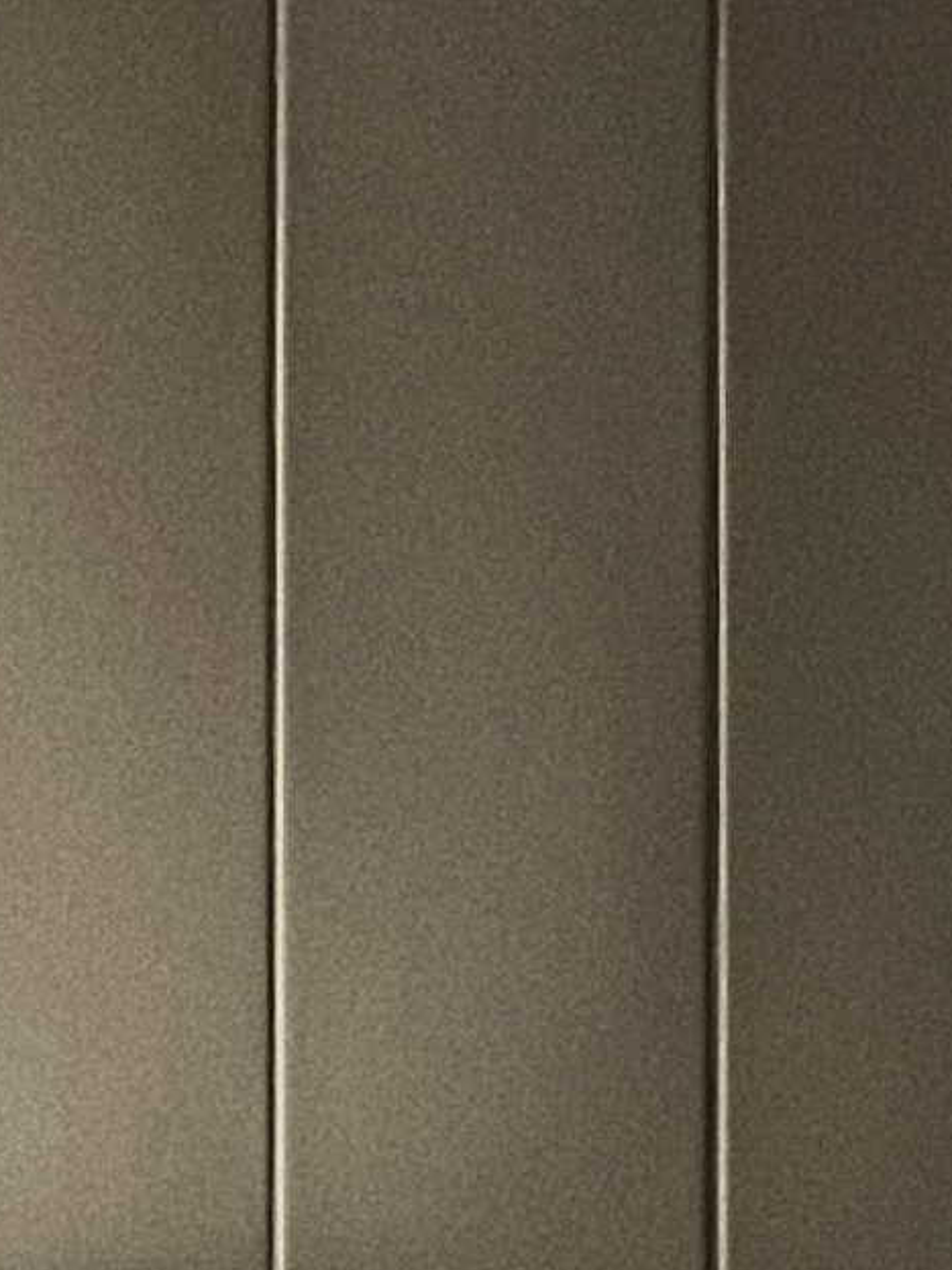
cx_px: 675
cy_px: 2567
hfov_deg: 9.5
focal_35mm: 156
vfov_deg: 11.4
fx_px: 5722
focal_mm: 5.1
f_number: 1.6
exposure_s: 1/25
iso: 500
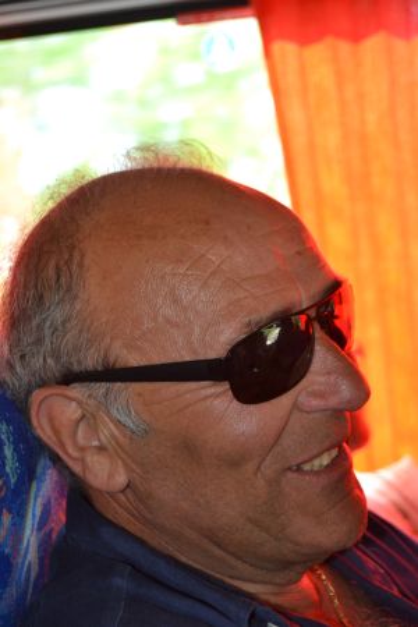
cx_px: 209
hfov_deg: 21.6
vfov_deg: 31.9
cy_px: 314
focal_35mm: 63
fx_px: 1097
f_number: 5
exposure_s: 1/60
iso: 500
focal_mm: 42
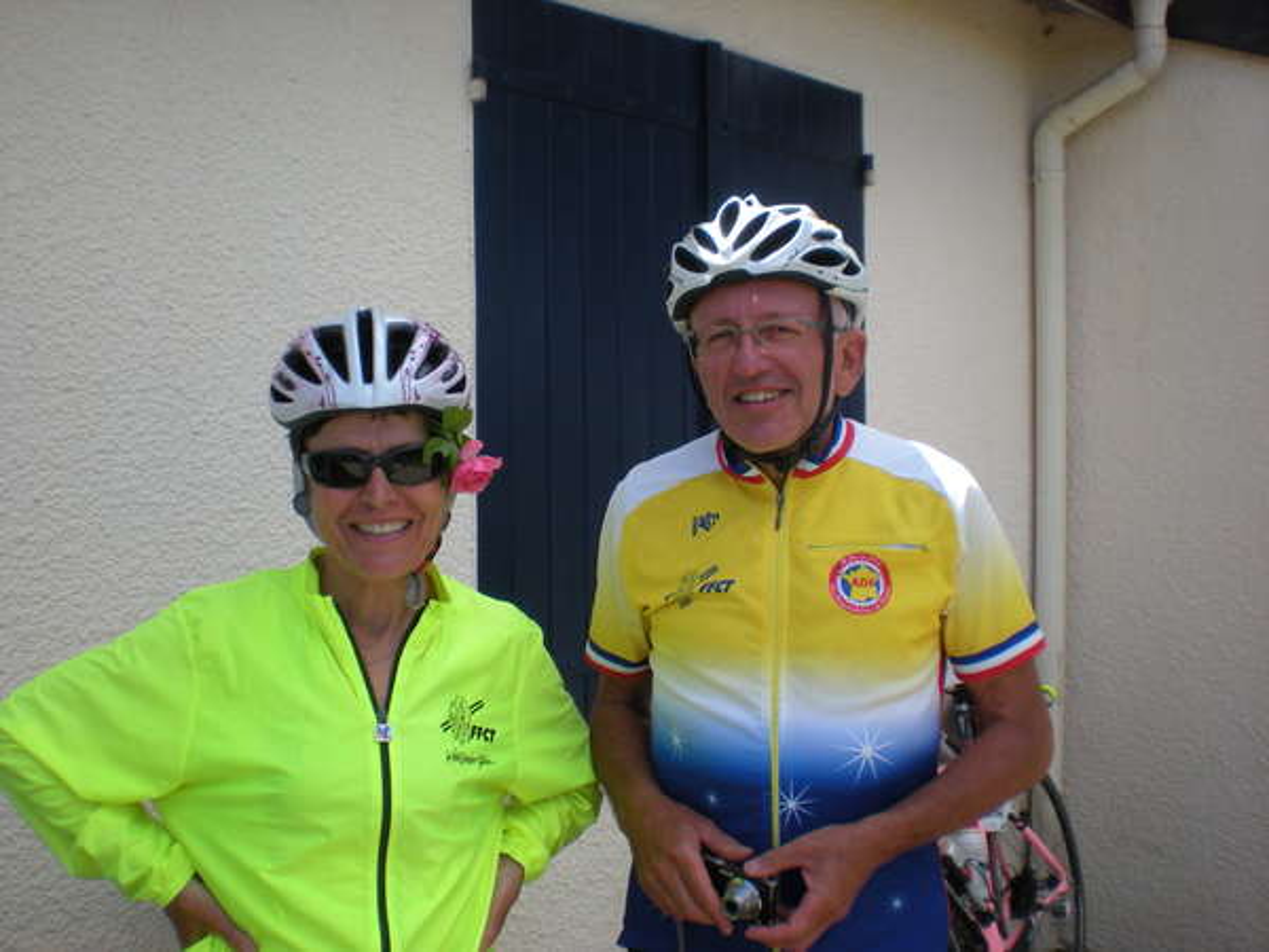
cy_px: 476
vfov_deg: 37.7
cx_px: 634
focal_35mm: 38
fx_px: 1393
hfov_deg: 49.0
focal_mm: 6.3
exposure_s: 1/213
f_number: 4.6
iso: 64
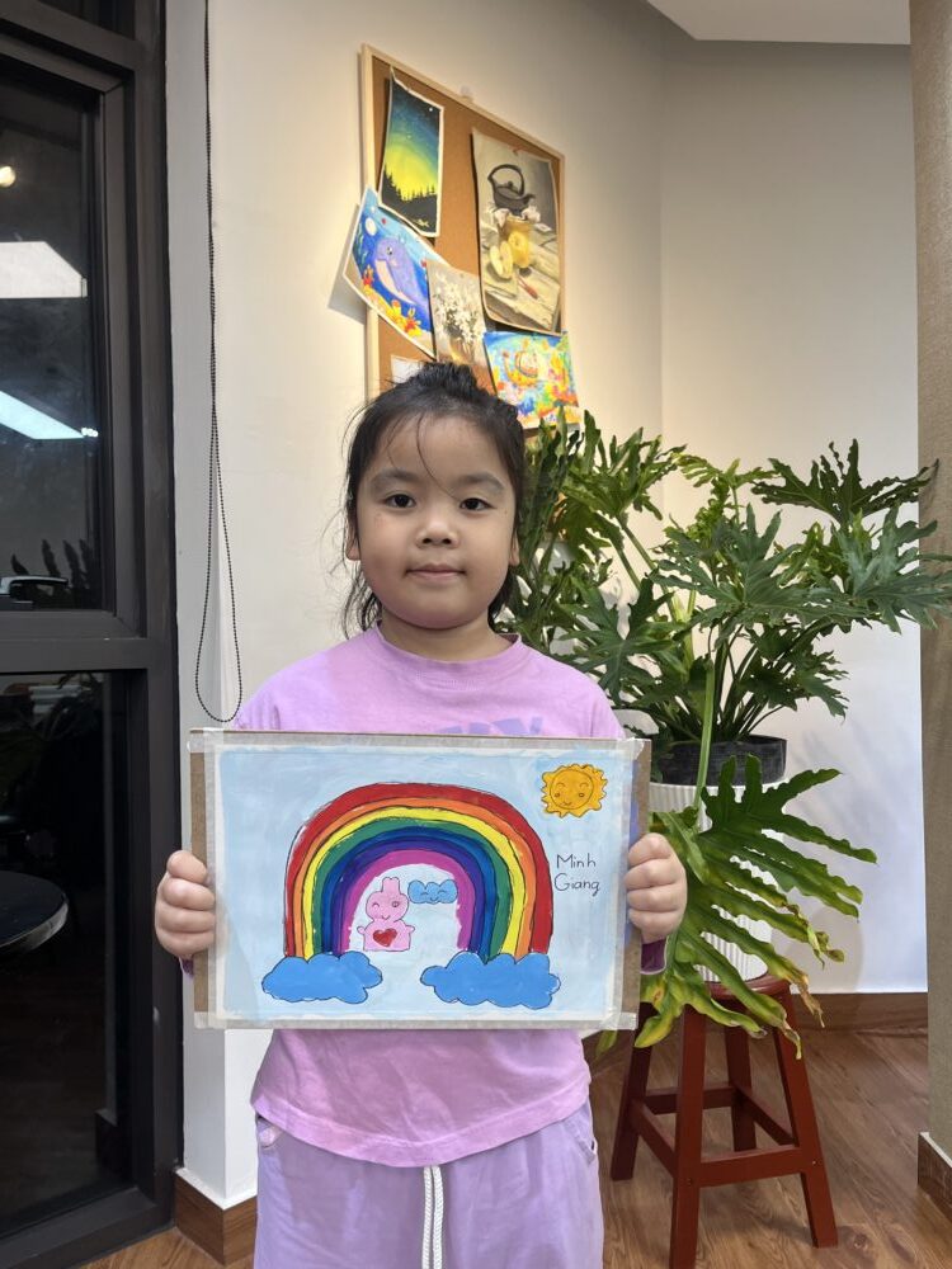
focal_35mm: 26
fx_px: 953
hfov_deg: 53.1
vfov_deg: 67.3
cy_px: 634
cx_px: 476
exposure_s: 1/121
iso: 100
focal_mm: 5.1
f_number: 1.6
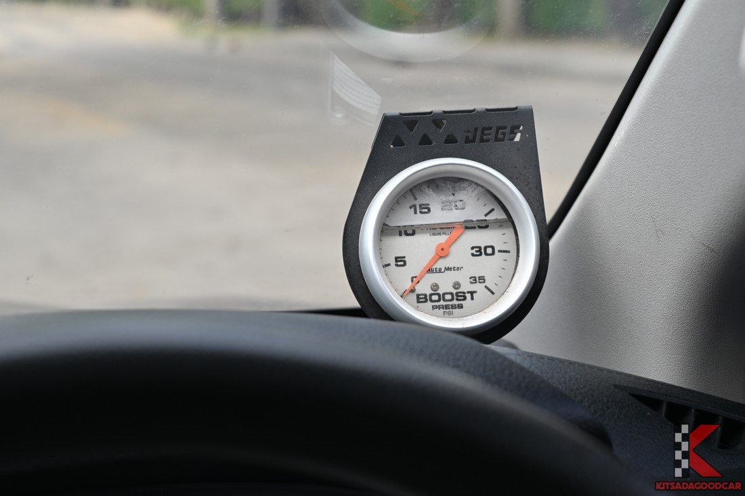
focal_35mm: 75
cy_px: 248
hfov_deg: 27.0
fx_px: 1552
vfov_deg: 18.2
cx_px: 372
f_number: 6.7
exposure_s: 1/30
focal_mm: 50
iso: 100
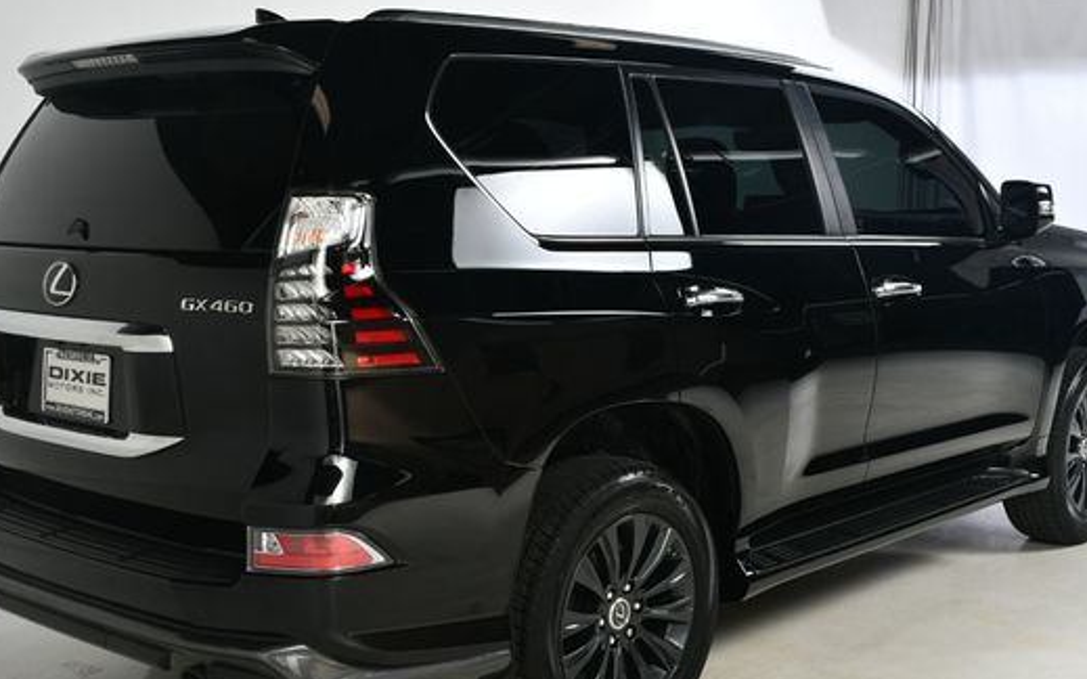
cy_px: 402
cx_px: 542
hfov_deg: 41.1
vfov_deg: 26.3
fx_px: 1451
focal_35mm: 49
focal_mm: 26
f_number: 10
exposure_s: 1/160
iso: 100
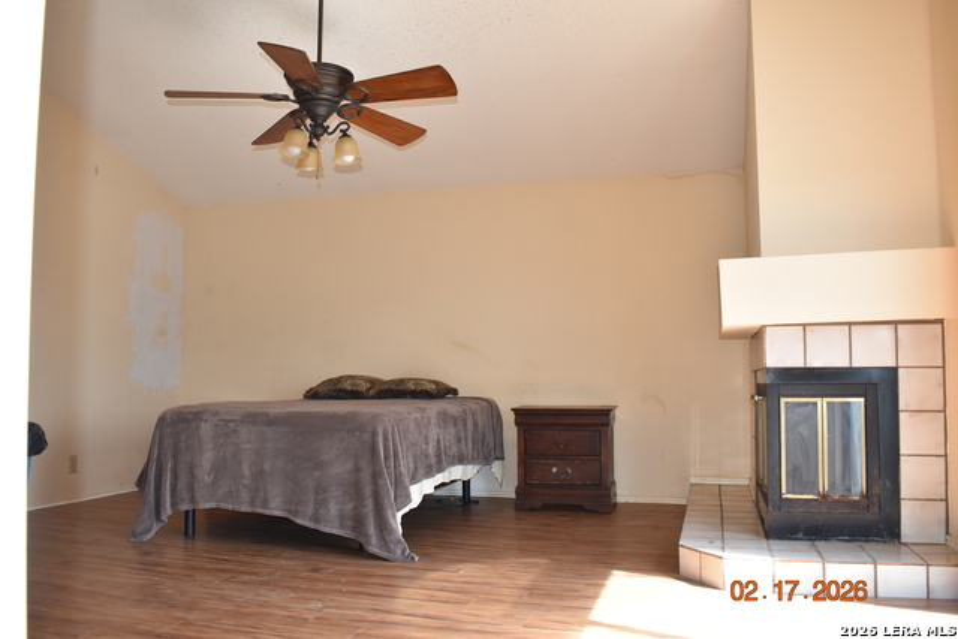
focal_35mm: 30
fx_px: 798
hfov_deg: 61.9
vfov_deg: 43.6
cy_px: 320
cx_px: 479
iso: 1000
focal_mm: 20
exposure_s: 1/200
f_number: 6.3
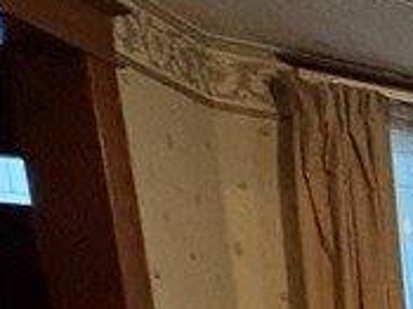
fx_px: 978
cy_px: 635
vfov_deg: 14.6
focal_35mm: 82
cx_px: 1128
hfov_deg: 12.9
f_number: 2.2
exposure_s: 1/40
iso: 640
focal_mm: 2.22
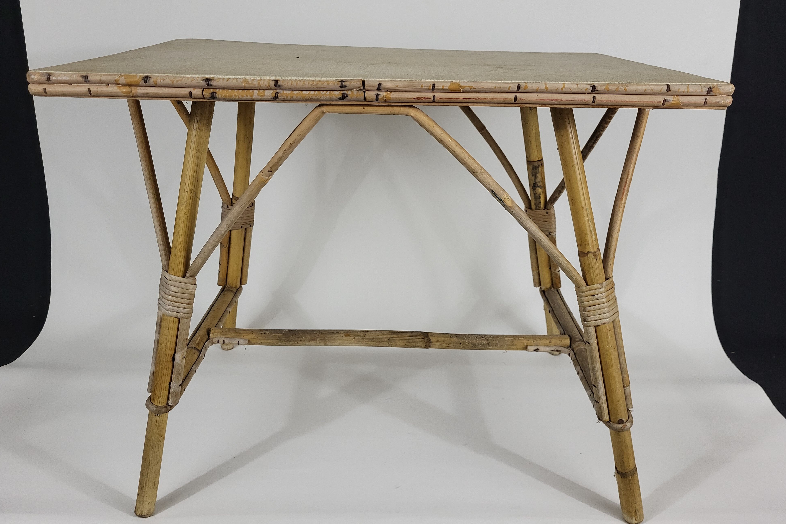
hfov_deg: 65.5
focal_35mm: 28
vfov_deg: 46.4
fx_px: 611
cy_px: 240
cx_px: 390
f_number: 1.8
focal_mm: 5.4
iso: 320
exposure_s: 1/100
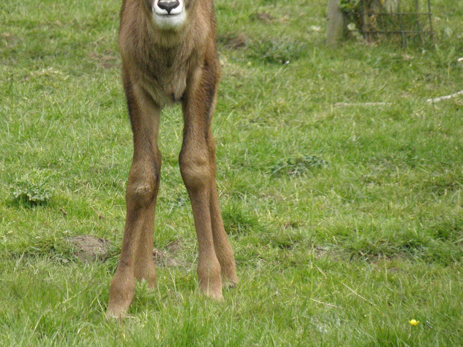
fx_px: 9924
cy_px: 104
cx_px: 123
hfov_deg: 2.7
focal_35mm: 742
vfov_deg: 2.0
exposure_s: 1/800
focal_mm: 89.31
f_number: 5
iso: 250
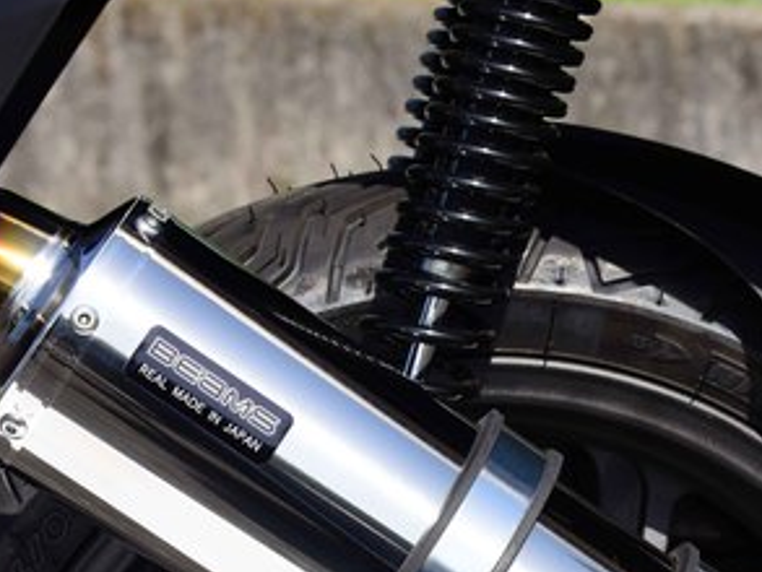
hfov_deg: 10.7
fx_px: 4052
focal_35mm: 184
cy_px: 627
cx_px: 637
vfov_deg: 8.0
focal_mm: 70
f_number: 14
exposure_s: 1/250
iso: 320
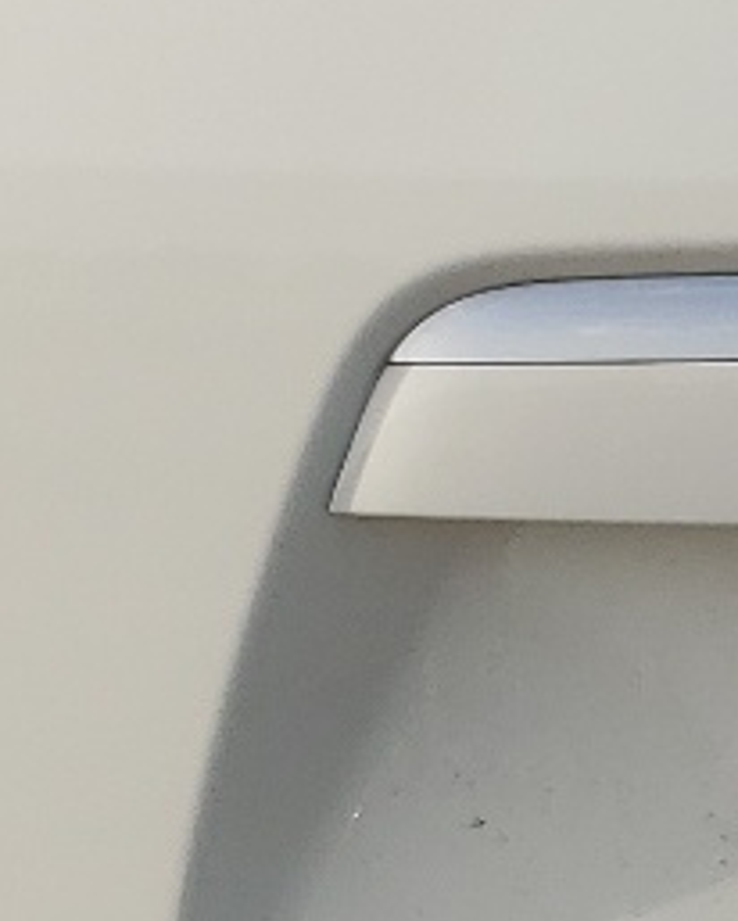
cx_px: 1311
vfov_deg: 12.2
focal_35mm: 158
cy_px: 462
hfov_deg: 9.3
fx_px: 4309
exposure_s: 1/3333
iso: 50
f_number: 1.5
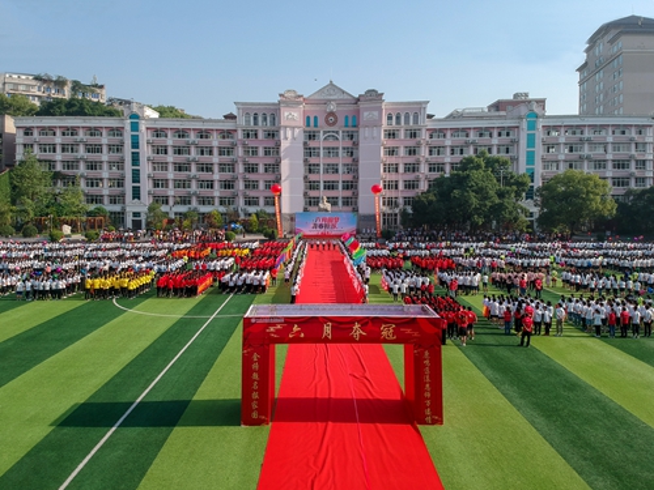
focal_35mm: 25
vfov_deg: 54.9
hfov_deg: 69.4
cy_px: 245
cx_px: 327
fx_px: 472
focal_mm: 4.49
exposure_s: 1/800
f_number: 2.6
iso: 100
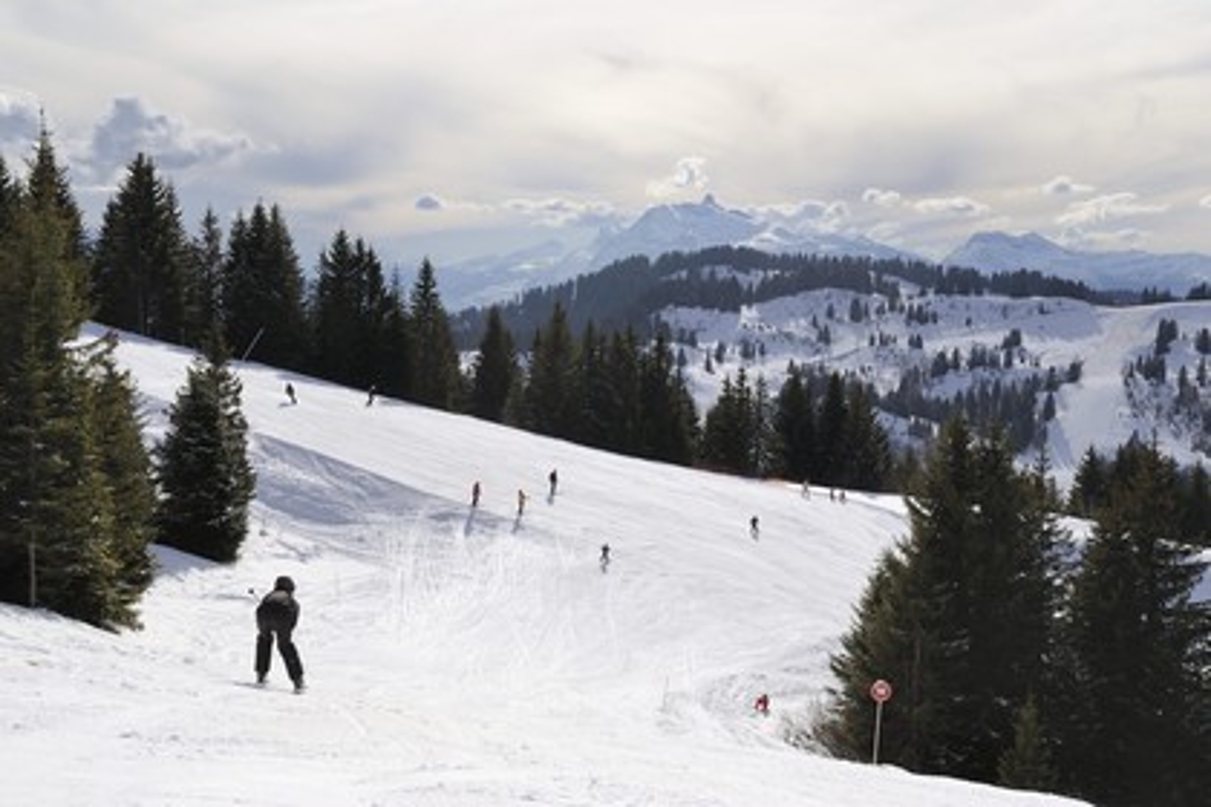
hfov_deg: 41.1
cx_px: 606
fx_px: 1615
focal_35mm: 48
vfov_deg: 28.1
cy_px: 404
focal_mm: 48
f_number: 10
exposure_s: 1/500
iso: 200
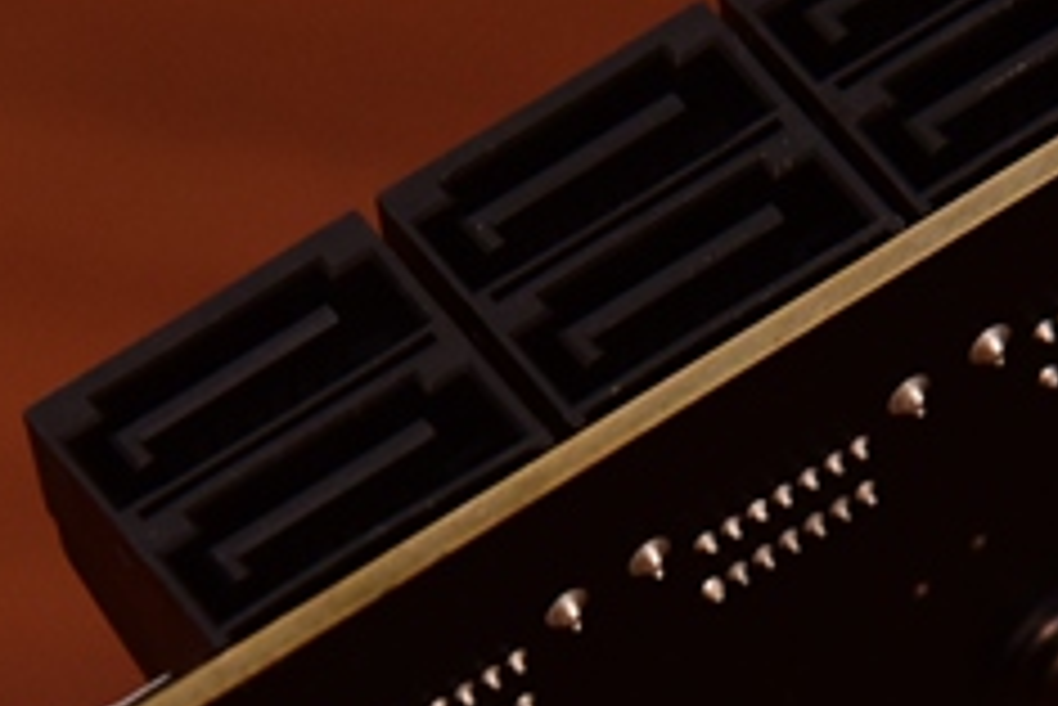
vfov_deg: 2.6
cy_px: 434
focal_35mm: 523
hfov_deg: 3.9
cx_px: 725
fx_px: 15379
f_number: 5.6
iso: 1600
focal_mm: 120
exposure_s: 1/60
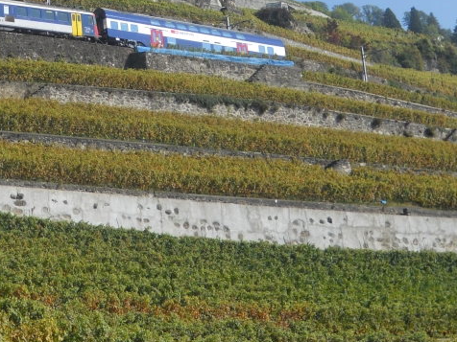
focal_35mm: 99
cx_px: 51
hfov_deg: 19.5
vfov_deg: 14.7
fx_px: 1307
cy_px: -14
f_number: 3.4
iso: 80
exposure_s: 1/800
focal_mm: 8.3
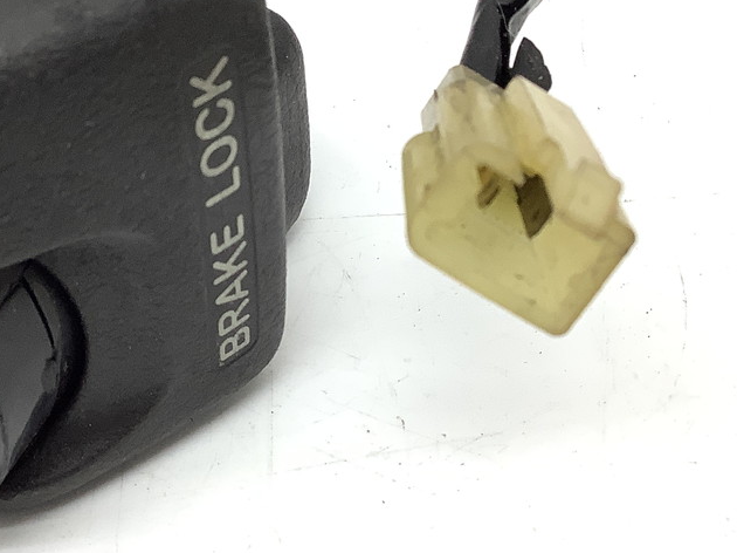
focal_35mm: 63
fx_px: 1341
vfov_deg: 23.2
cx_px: 232
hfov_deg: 30.5
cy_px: 199
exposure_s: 1/100
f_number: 2.4
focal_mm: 3.3
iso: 50
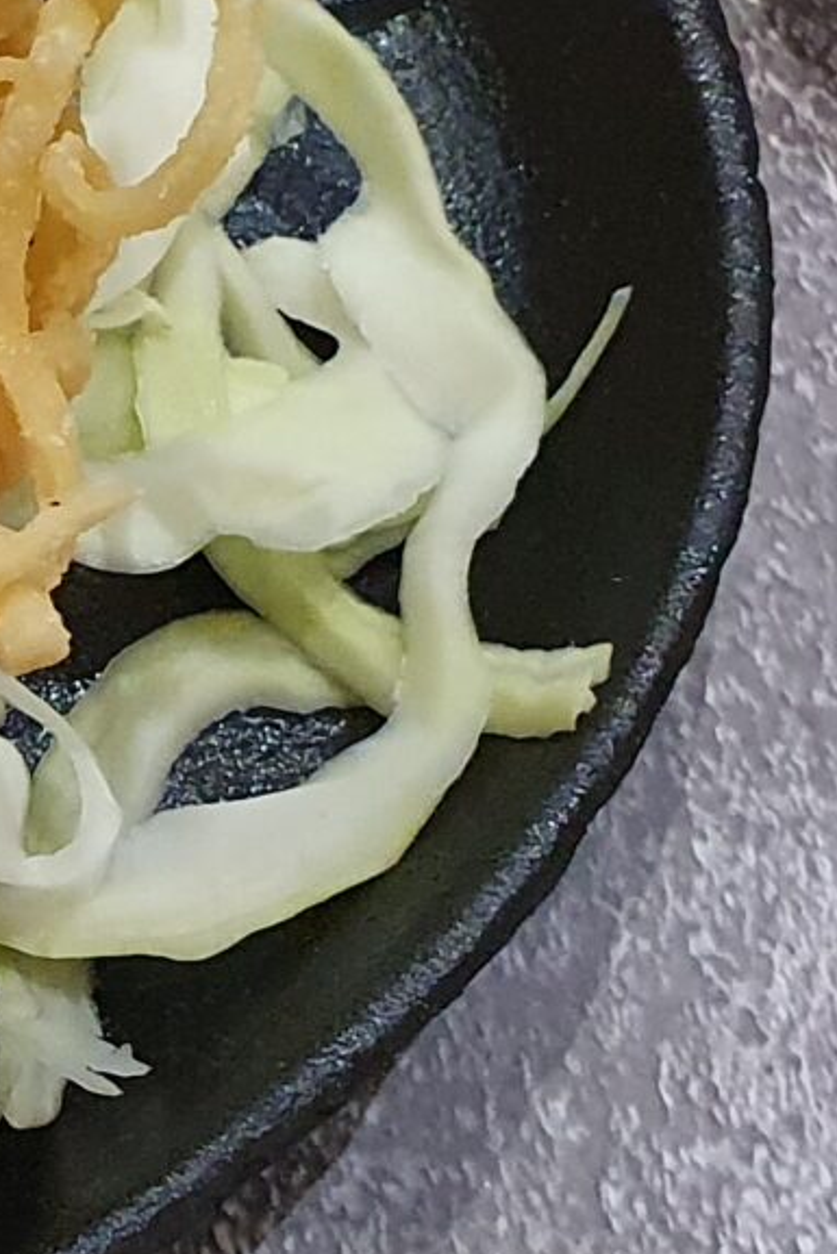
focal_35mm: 120
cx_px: -920
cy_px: 398
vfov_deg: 17.0
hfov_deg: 10.4
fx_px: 4182
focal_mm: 4.32
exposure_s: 1/50
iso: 500
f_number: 2.4
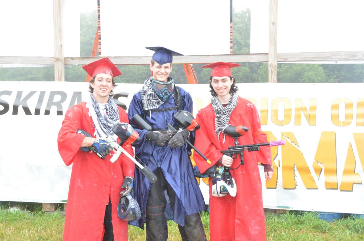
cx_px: 182
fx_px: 696
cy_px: 120
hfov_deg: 29.3
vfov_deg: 19.6
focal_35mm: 69
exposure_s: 1/250
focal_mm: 46
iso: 1000
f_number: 9
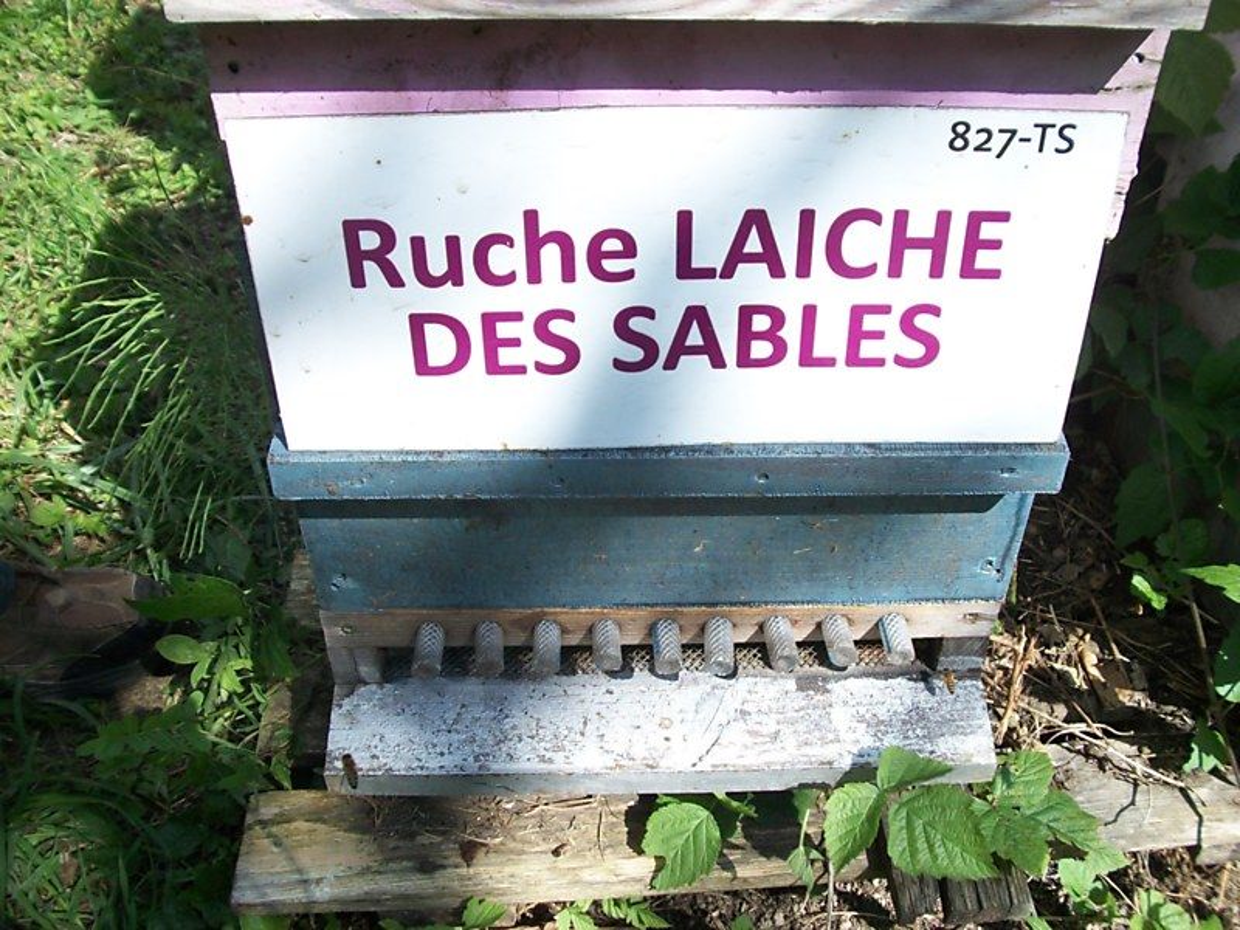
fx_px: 1146
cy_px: 465
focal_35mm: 32
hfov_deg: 56.8
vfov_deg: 44.2
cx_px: 620
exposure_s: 1/640
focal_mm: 5.7
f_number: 2.9
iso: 80
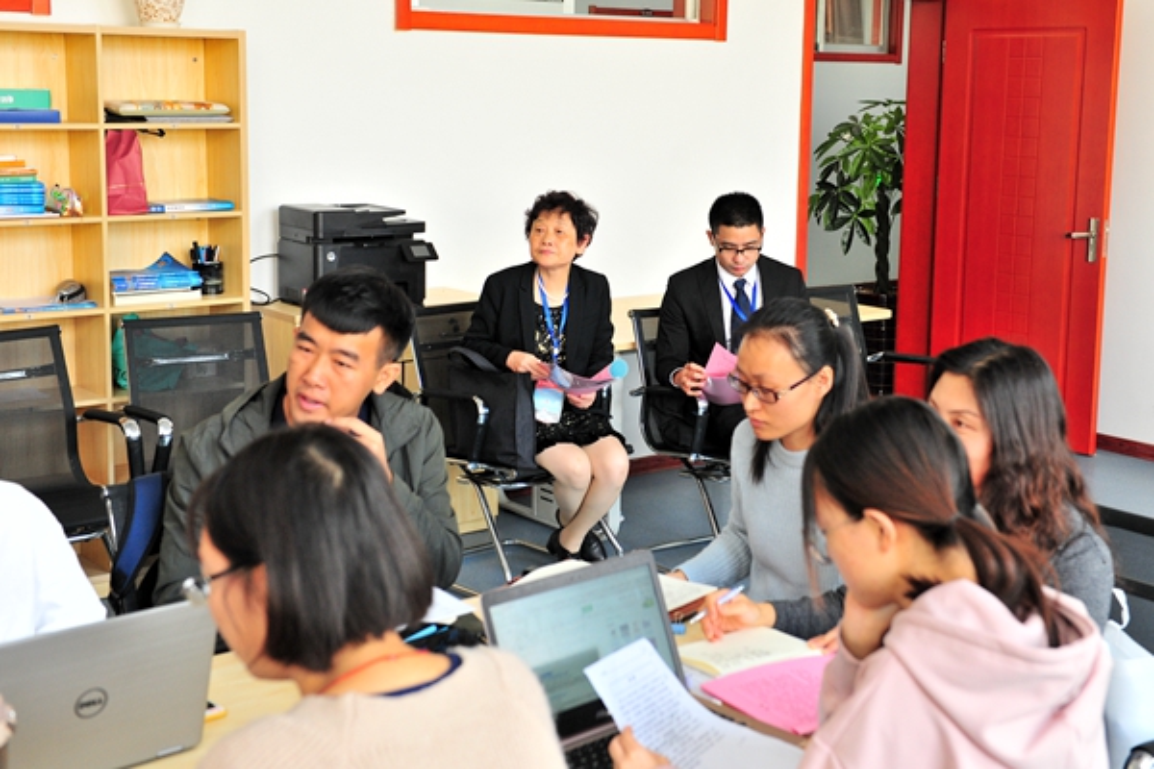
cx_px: 577
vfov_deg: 31.9
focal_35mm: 42
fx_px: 1346
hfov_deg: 46.4
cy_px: 384
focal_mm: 42
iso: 800
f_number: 4
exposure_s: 1/125
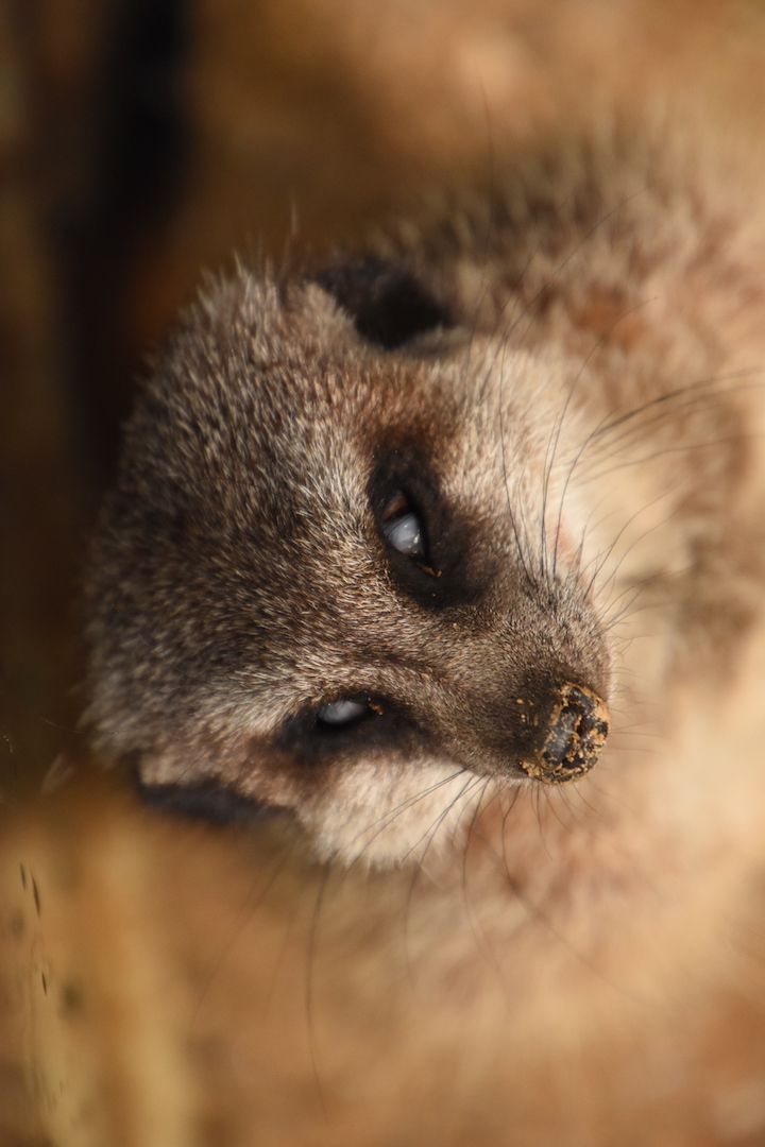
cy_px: 574
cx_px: 382
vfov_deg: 4.6
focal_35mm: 450
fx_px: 14343
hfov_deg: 3.1
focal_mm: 300
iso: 1600
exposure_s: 1/8000
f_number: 7.1
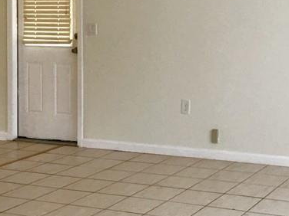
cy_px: 1
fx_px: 660
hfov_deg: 24.1
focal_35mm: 79
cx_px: 254
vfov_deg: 18.2
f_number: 2.2
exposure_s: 1/30
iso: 32
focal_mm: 4.15
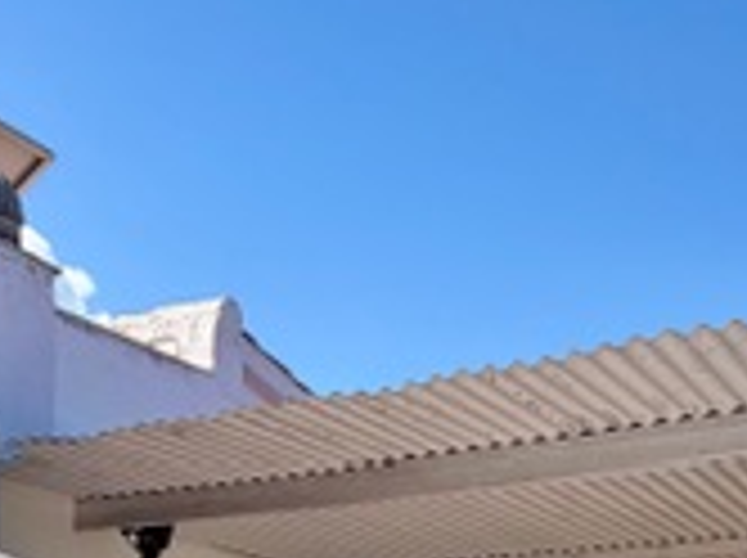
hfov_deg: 35.2
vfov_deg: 22.9
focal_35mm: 54
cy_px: 788
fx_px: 1164
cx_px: 504
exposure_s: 1/770
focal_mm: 2.22
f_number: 2.2
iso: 25
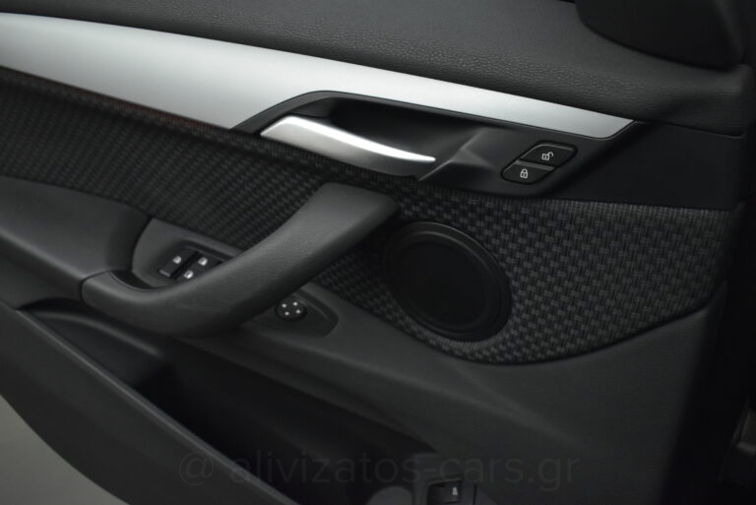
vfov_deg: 38.4
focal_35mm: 34
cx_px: 378
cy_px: 252
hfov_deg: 55.1
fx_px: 725
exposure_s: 1/125
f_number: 3.8
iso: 1600
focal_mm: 23
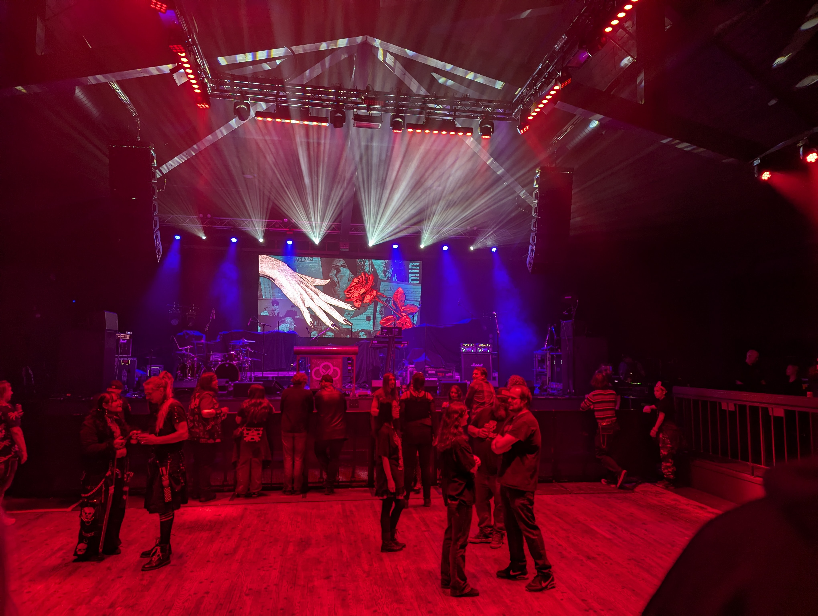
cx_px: 409
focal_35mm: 24
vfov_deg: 56.9
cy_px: 308
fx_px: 568
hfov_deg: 71.5
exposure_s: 1/100
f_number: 1.85
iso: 231
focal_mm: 6.81
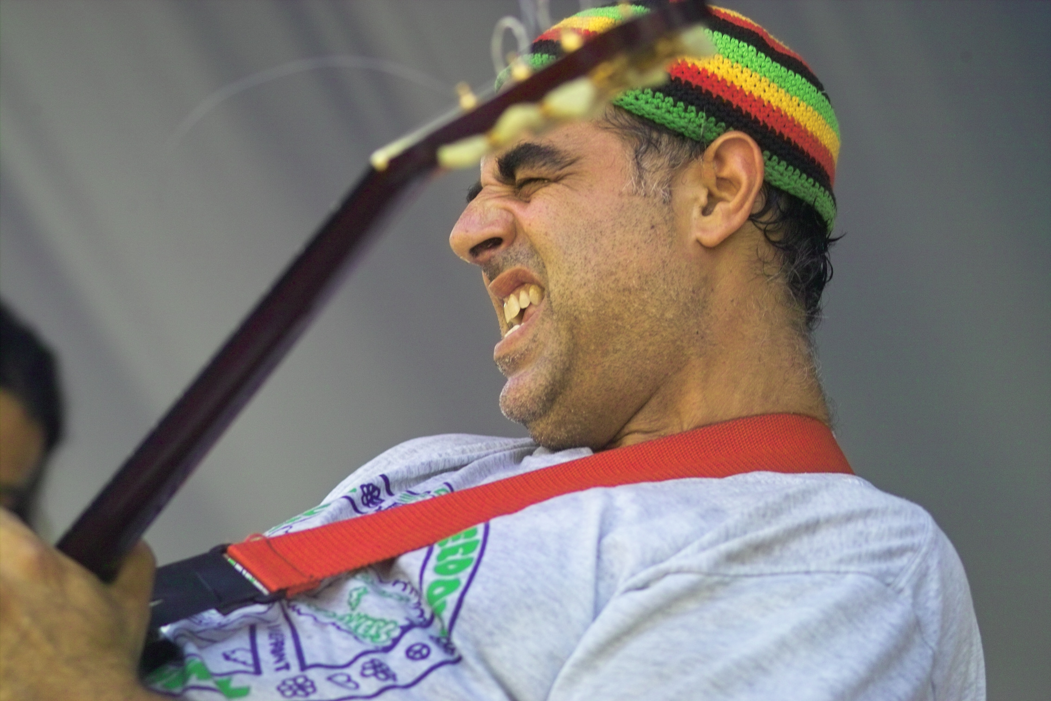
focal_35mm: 179
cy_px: 350
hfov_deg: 11.5
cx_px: 526
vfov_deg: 7.7
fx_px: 5225
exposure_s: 1/250
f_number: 2.8
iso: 200
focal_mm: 105
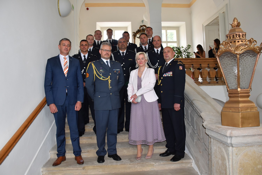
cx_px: 131
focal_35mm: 27
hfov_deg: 67.4
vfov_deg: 47.9
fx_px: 196
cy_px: 88
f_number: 5
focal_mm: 18
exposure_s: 1/100
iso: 800
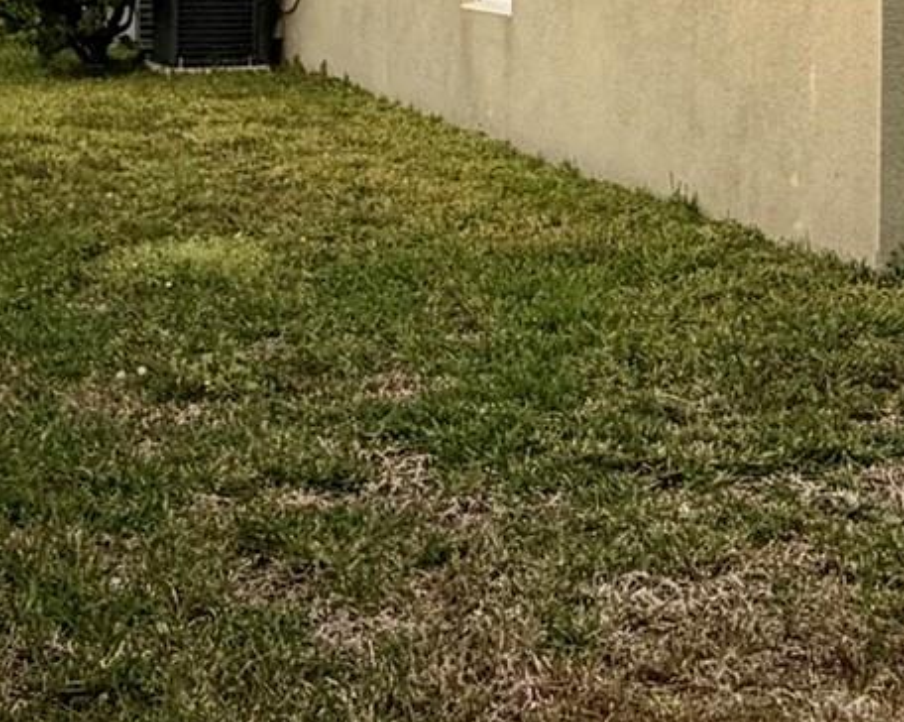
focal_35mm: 48
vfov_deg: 28.6
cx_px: 1285
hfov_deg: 28.5
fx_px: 1283
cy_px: -67
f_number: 2.2
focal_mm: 2.22
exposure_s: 1/121
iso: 125
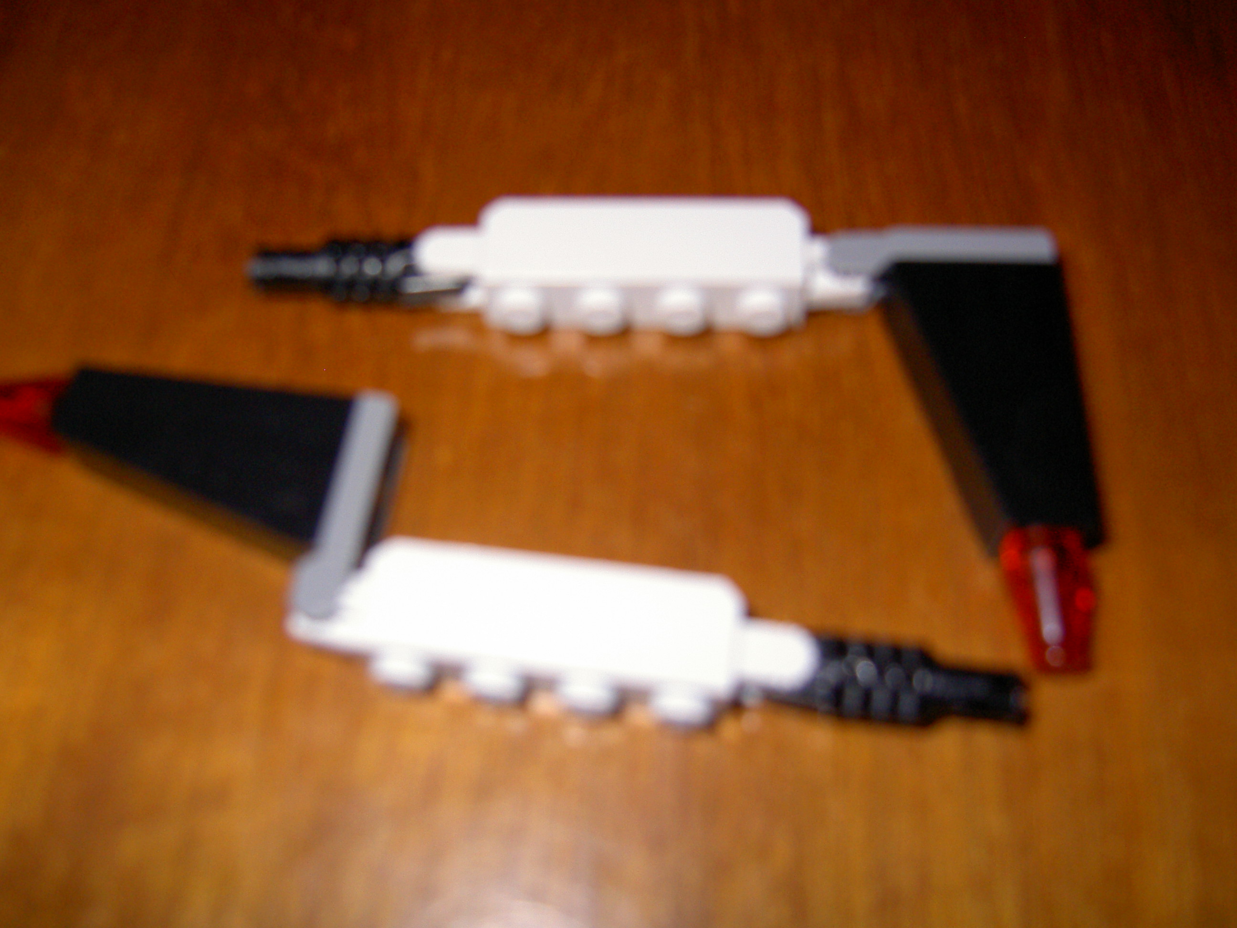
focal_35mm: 34
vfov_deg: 41.8
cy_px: 464
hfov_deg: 54.0
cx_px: 618
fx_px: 1215
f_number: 2.8
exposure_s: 1/60
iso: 100
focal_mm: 5.6
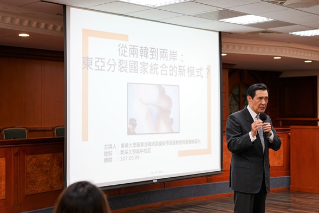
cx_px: 160
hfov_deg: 36.2
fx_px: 487
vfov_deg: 24.6
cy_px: 106
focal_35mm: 55
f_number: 2.8
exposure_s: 1/125
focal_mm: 55
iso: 500
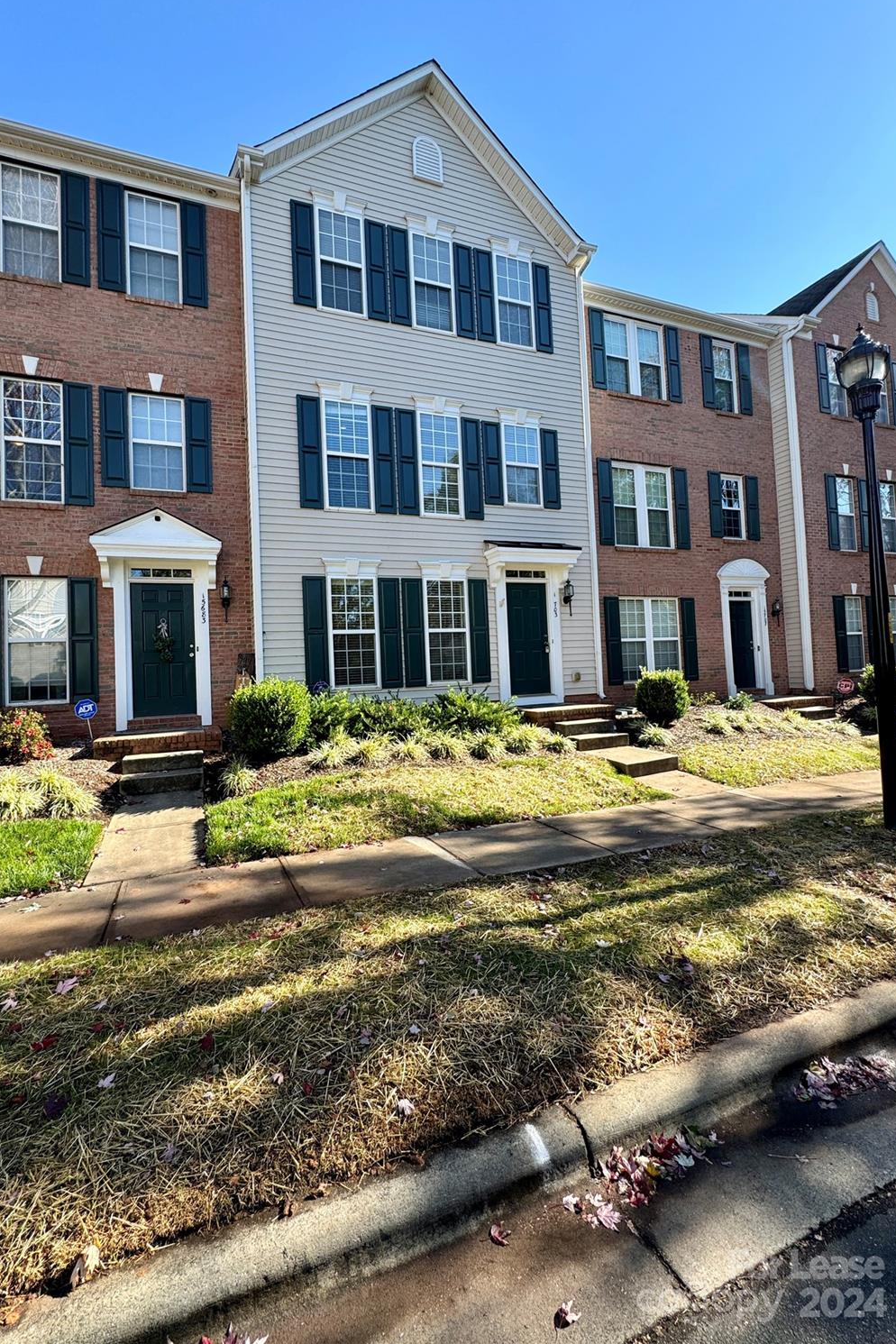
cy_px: 653
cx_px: 404
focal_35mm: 15
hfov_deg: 77.1
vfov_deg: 100.4
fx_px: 560
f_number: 2.2
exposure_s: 1/467
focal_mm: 2.22
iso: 40
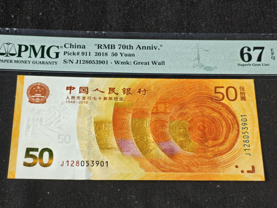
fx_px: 624
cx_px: 138
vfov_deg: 18.9
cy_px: 104
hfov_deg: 25.0
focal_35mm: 78
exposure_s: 1/301
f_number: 1.5
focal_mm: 4.94
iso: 50
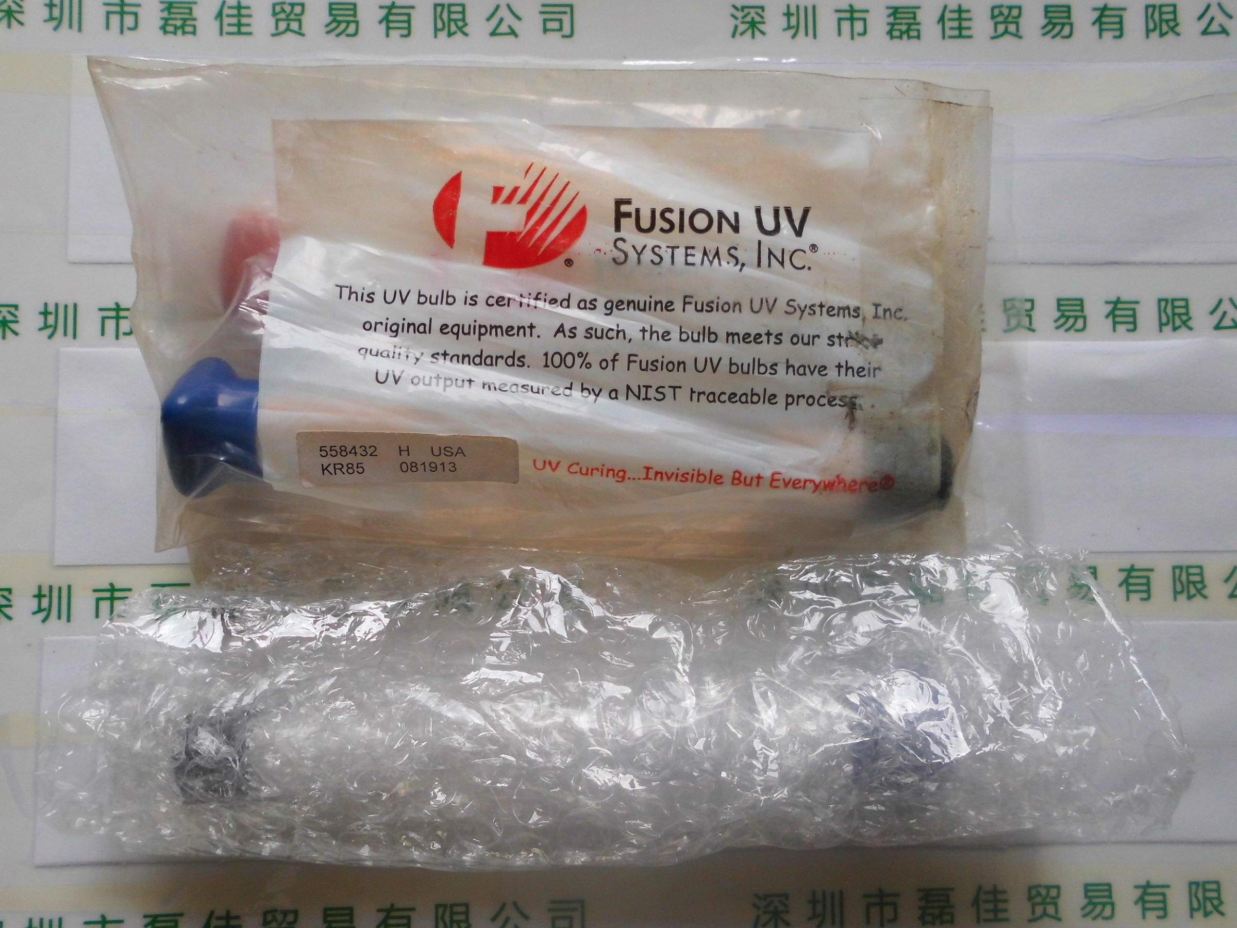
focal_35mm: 26
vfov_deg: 53.1
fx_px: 929
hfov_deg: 67.3
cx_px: 618
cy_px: 464
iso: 100
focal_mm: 4.6
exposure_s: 1/189
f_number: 3.2
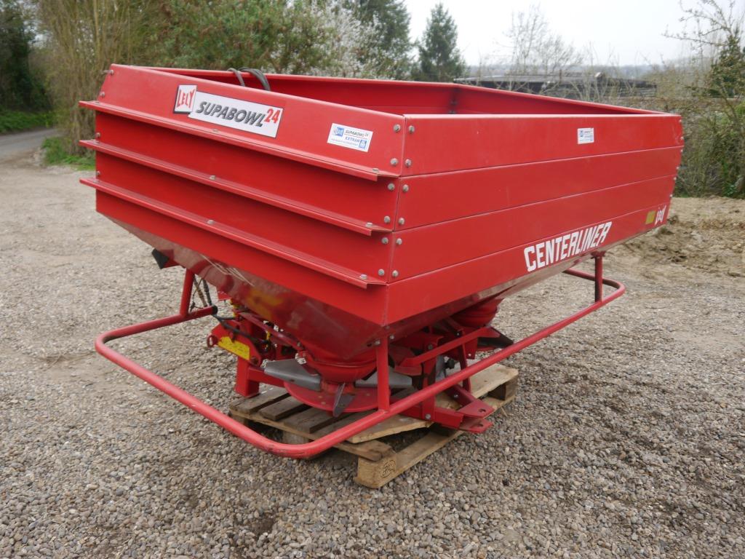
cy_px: 280
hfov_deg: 54.0
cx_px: 372
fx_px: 732
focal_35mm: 34
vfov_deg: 41.8
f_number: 4.5
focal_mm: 17
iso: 160
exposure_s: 1/125
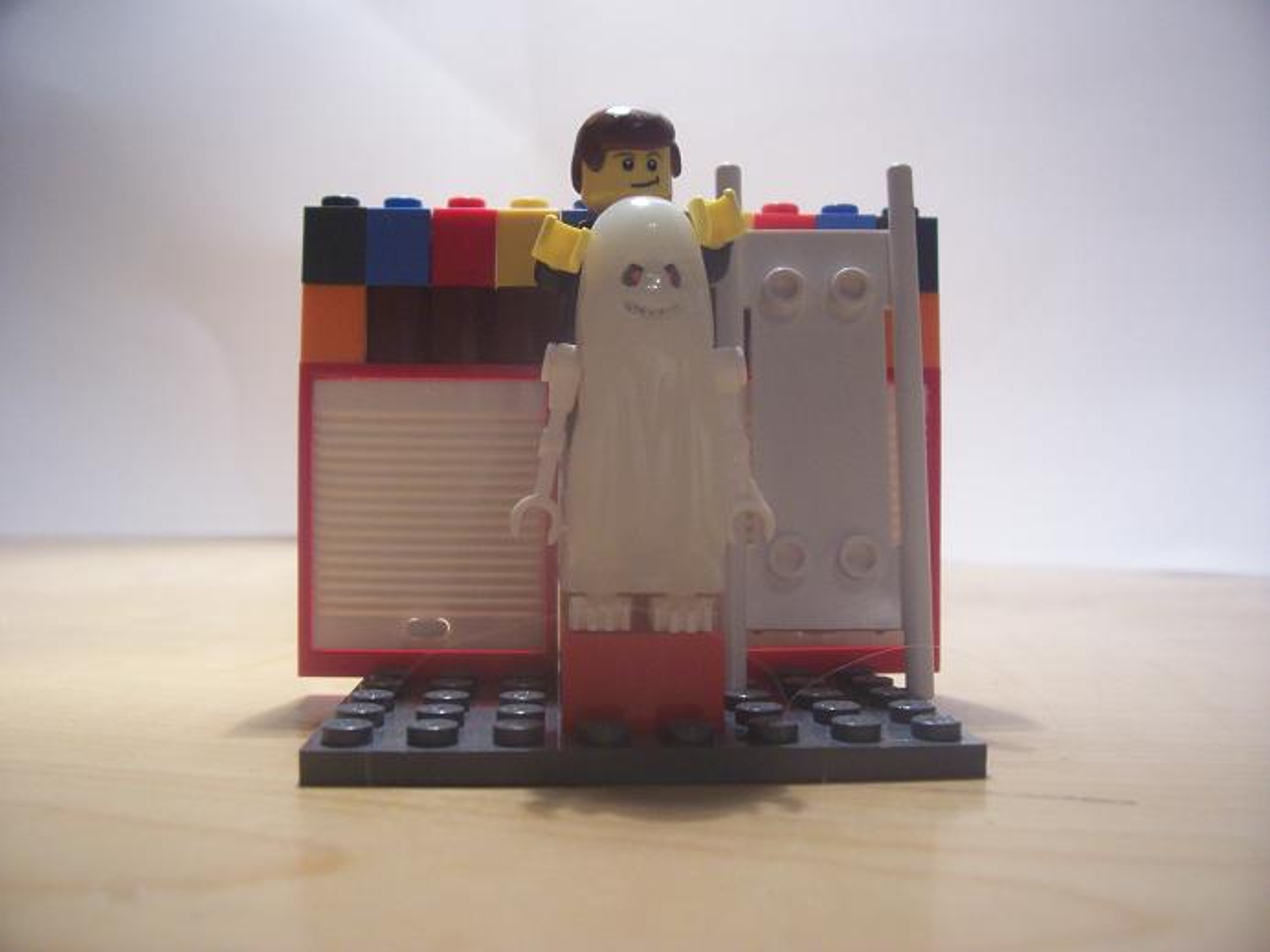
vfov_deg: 41.8
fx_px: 1247
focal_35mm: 34
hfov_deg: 54.0
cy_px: 476
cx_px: 635
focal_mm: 5.6
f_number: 2.7
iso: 113
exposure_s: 1/32
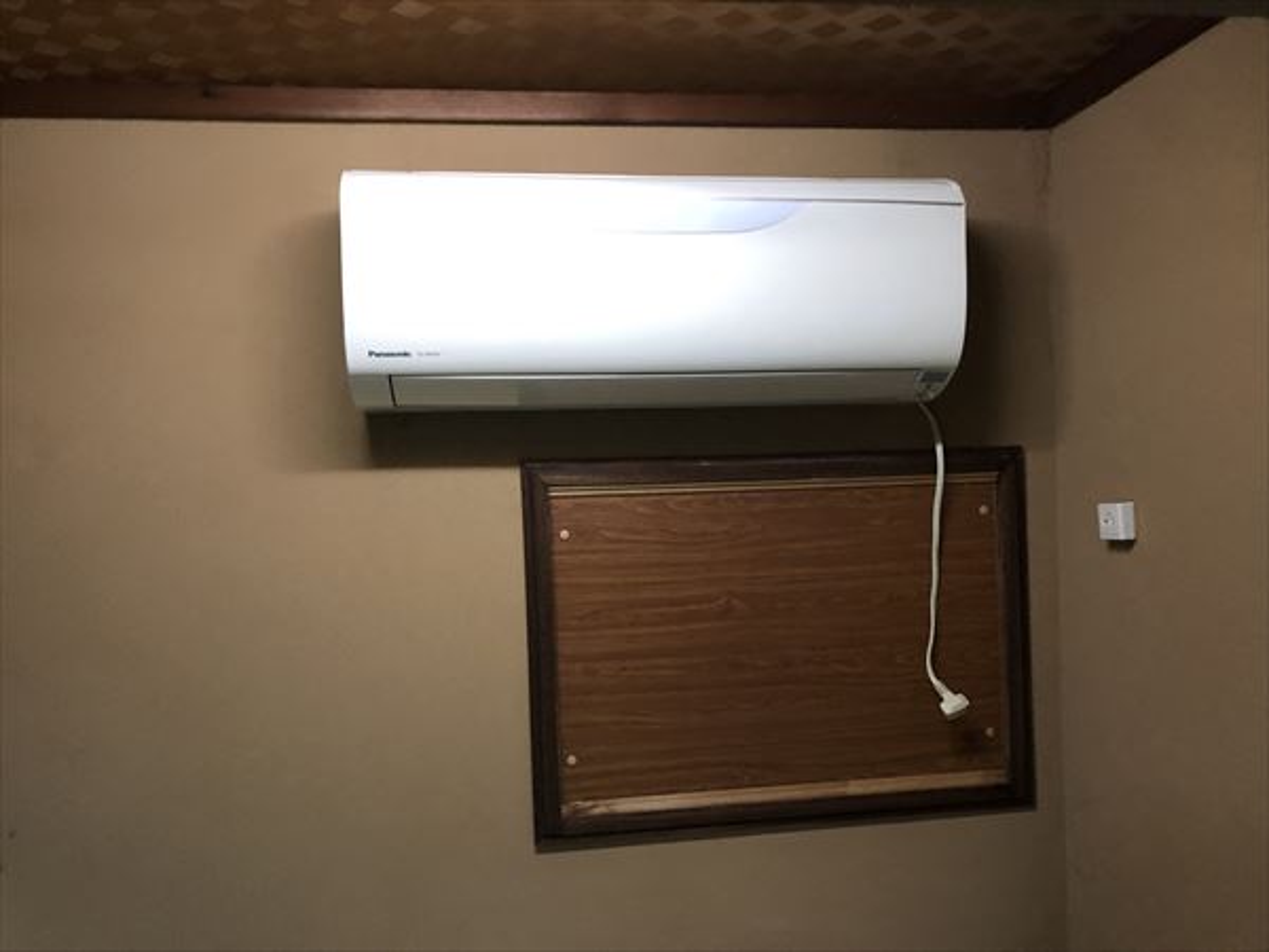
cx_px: 634
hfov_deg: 63.4
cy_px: 476
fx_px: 1026
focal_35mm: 28
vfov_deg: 49.7
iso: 100
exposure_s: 1/13
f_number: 1.8
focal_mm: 3.99
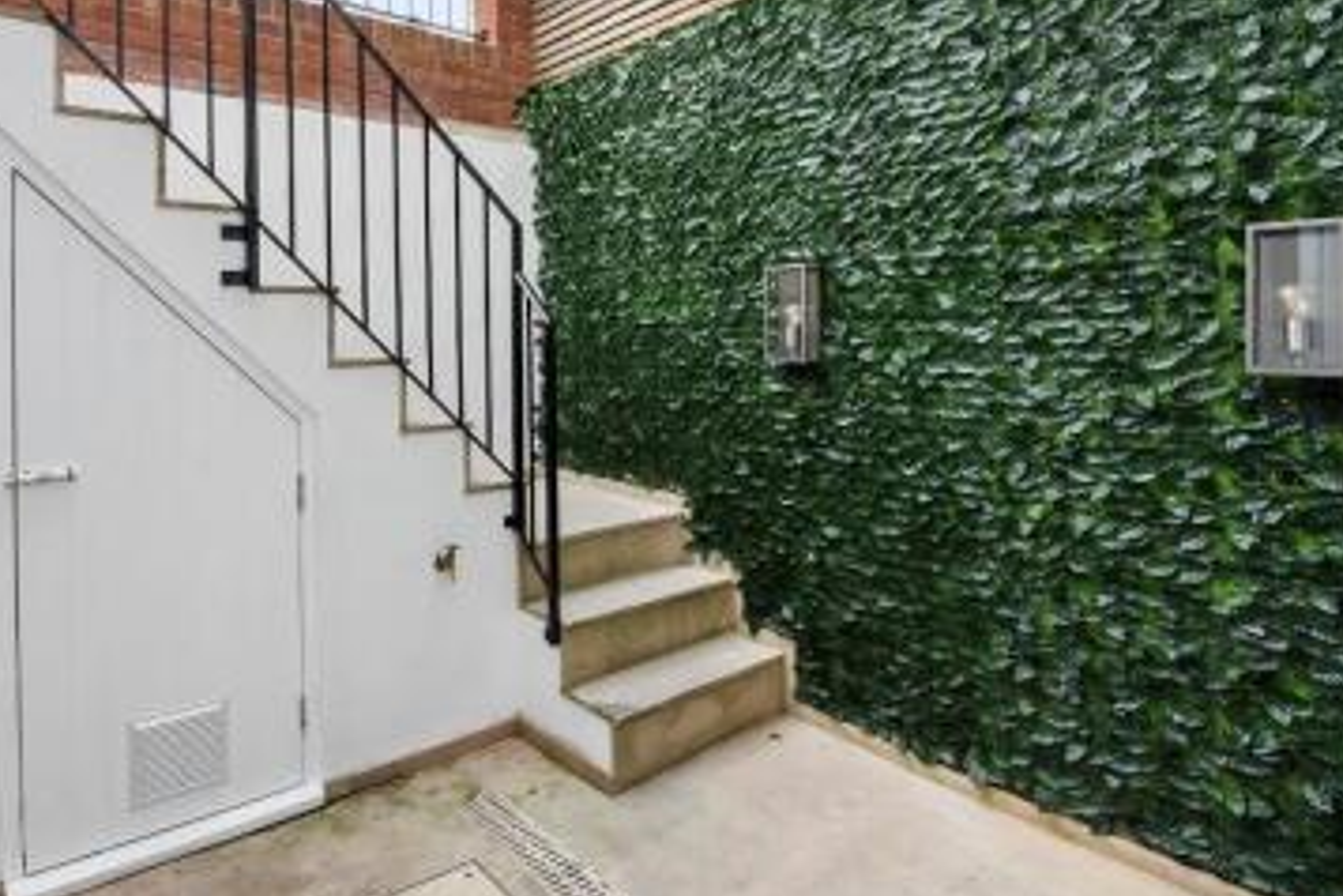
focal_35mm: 20
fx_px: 746
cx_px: 504
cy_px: 333
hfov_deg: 82.4
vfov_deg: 61.1
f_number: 8
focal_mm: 10
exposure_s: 1/13
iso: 250
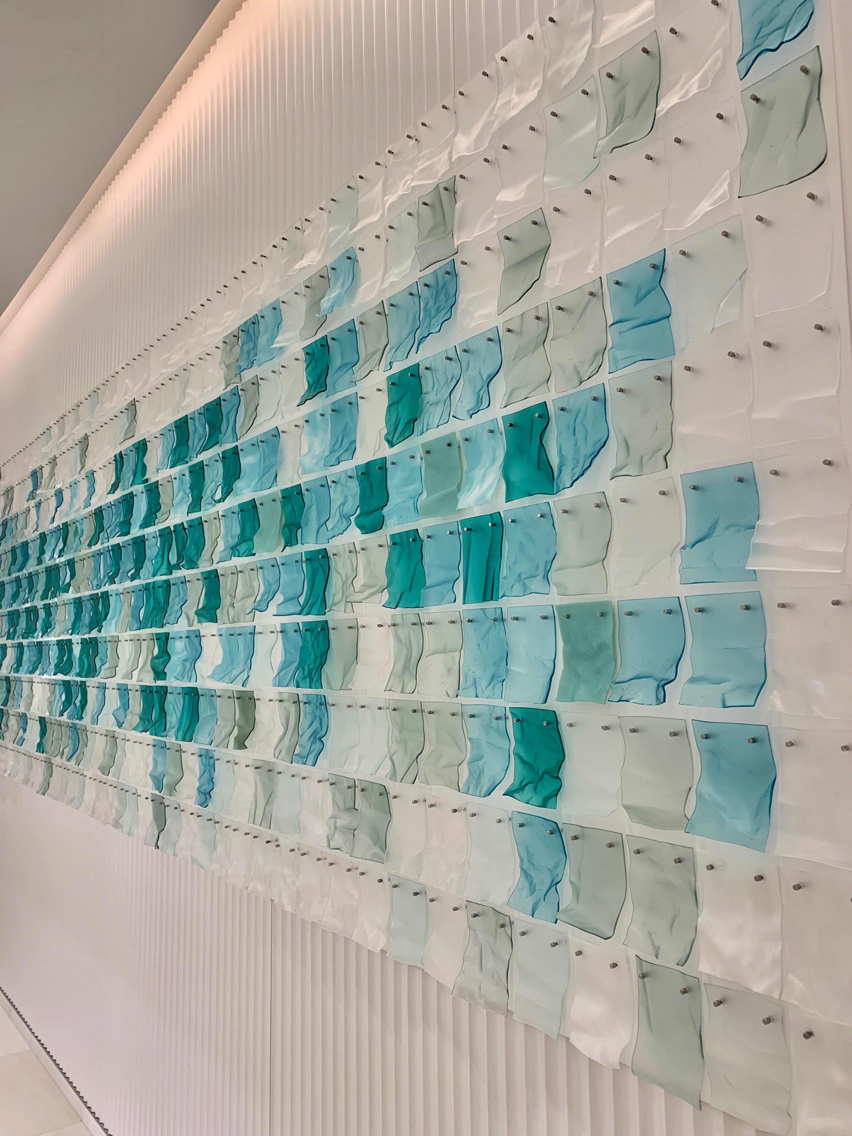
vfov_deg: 67.3
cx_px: 426
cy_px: 568
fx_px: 853
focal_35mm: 26
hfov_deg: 53.1
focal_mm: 4.25
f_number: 1.8
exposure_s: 1/121
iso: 50
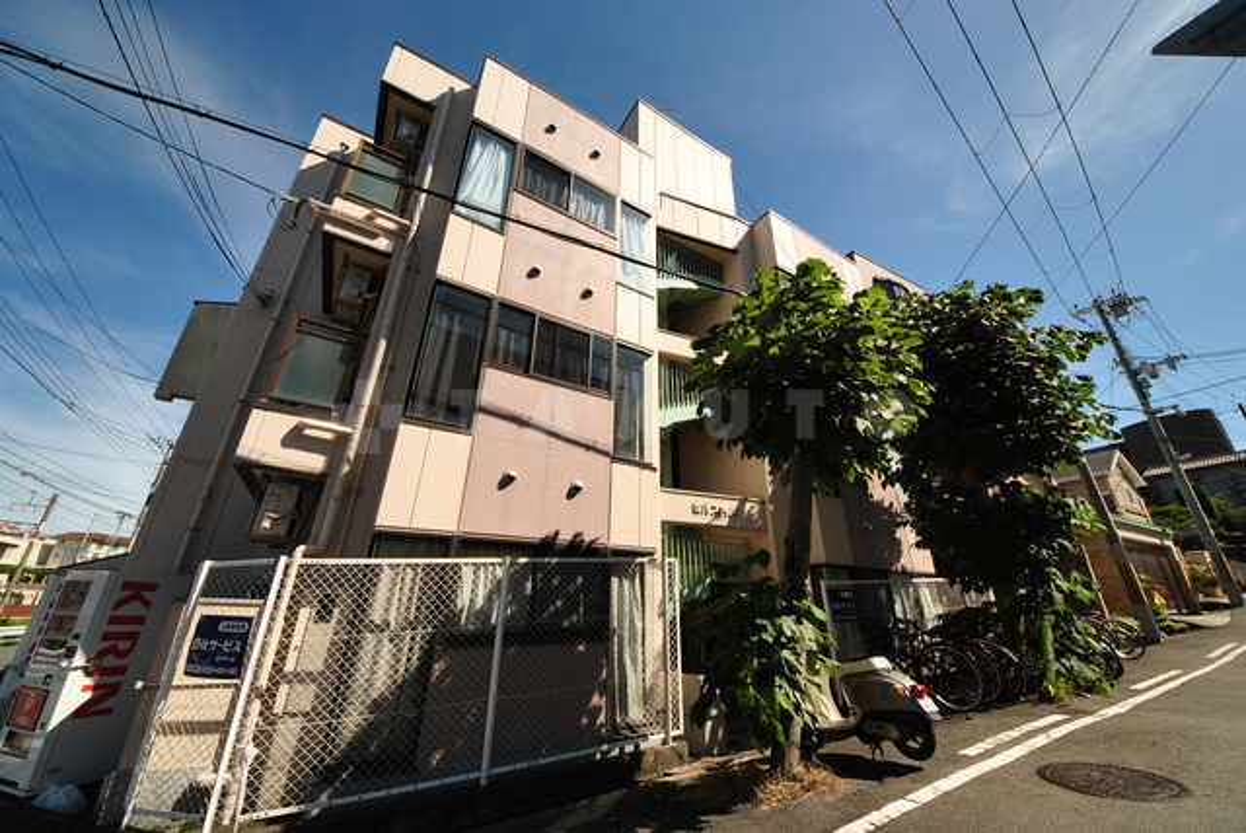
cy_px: 416
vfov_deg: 90.1
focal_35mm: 12
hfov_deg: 112.6
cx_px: 623
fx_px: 416
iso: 180
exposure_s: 1/250
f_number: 10
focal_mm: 8
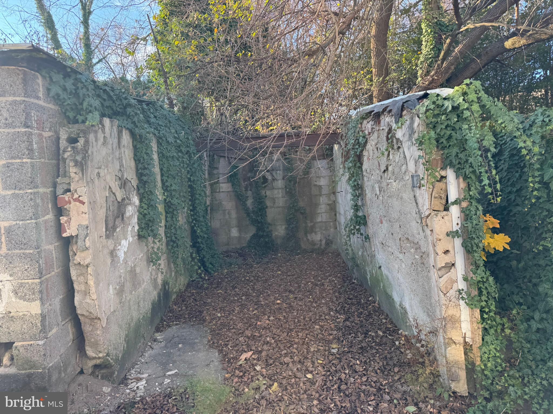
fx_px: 383
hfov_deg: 71.6
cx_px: 276
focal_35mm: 24
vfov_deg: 56.8
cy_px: 207
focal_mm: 6.76
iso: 80
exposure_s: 1/317
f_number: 1.78
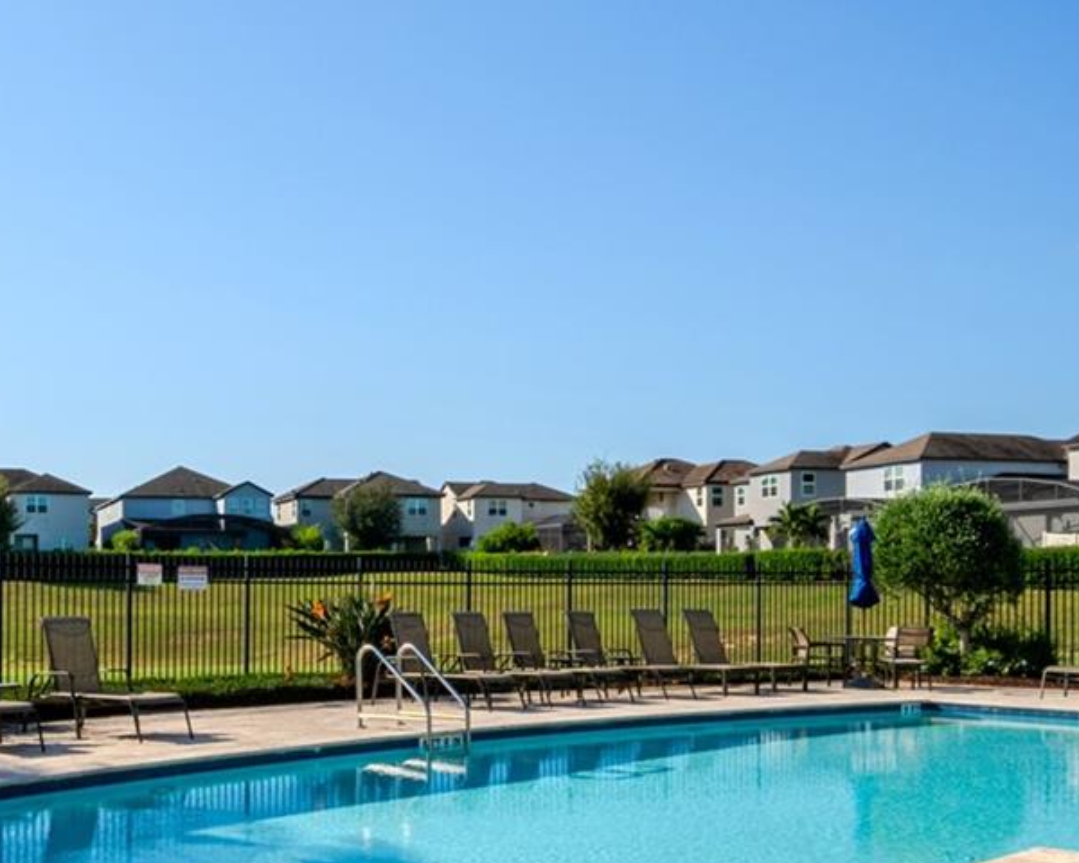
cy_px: 580
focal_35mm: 41
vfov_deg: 35.9
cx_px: 270
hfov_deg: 43.1
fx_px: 1317
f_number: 11
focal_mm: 11
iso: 100
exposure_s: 1/25
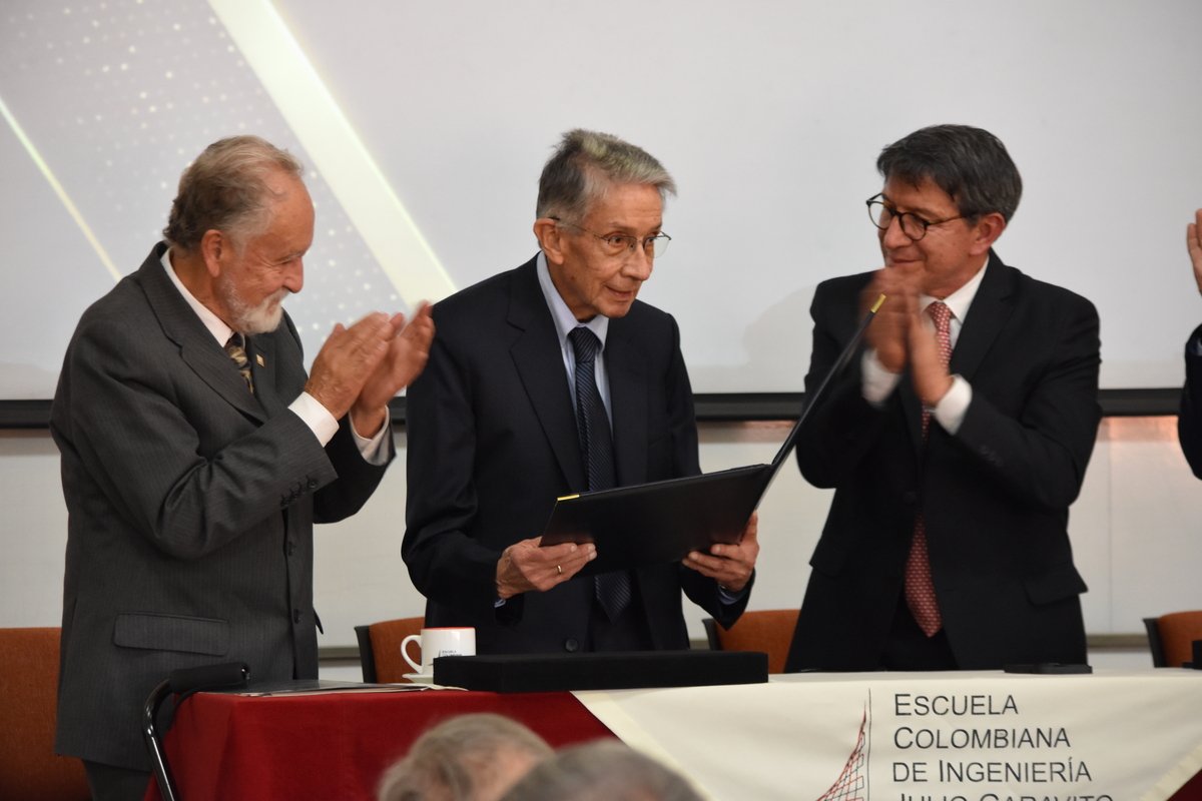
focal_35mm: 153
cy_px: 400
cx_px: 601
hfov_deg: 13.4
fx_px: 5108
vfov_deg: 9.0
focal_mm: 102
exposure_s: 1/60
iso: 1800
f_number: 4.8
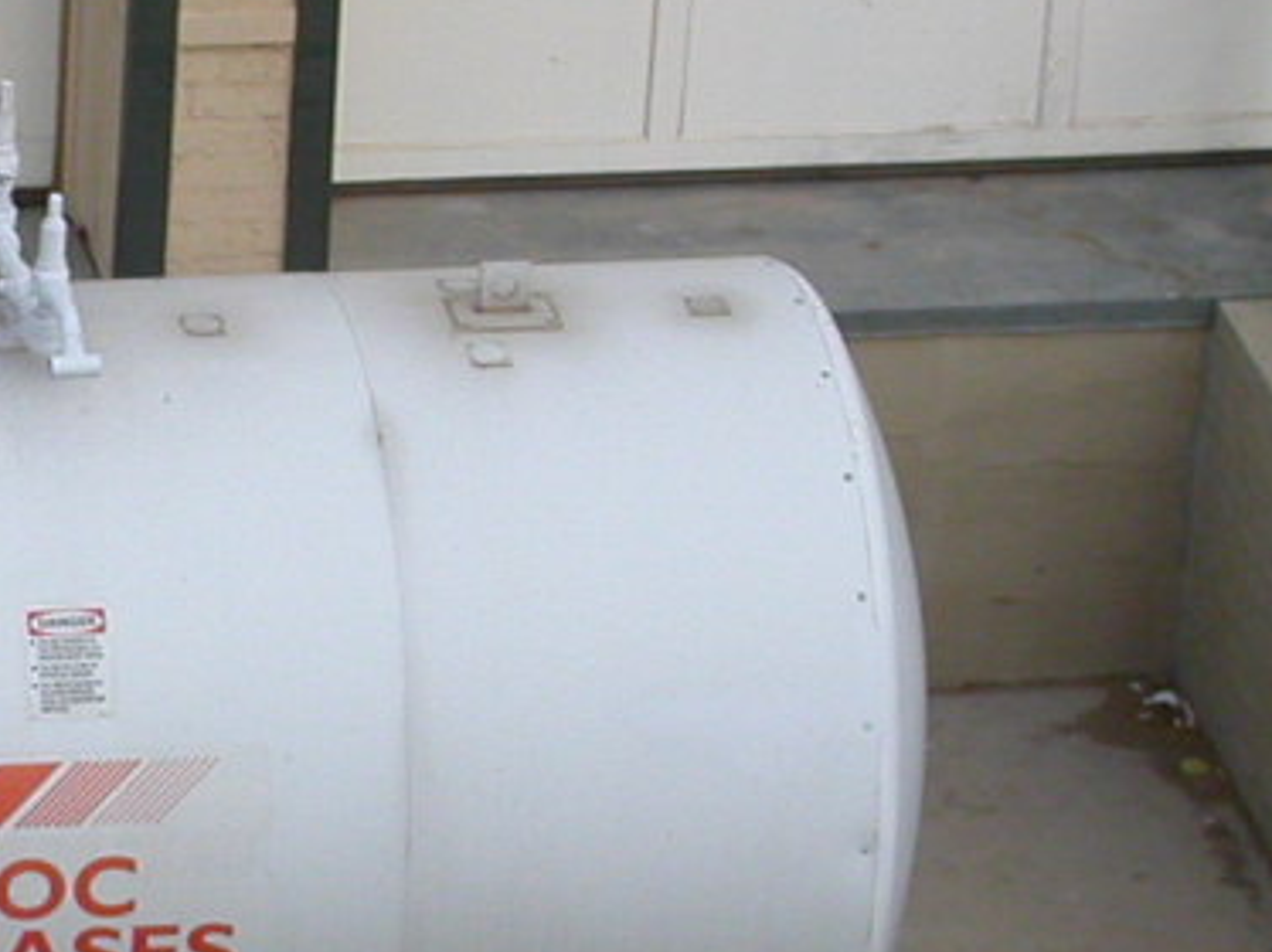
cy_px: 768
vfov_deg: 4.9
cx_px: -330
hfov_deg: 6.5
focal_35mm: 304
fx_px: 11164
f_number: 4.8
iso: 100
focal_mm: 16.8
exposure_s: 1/295
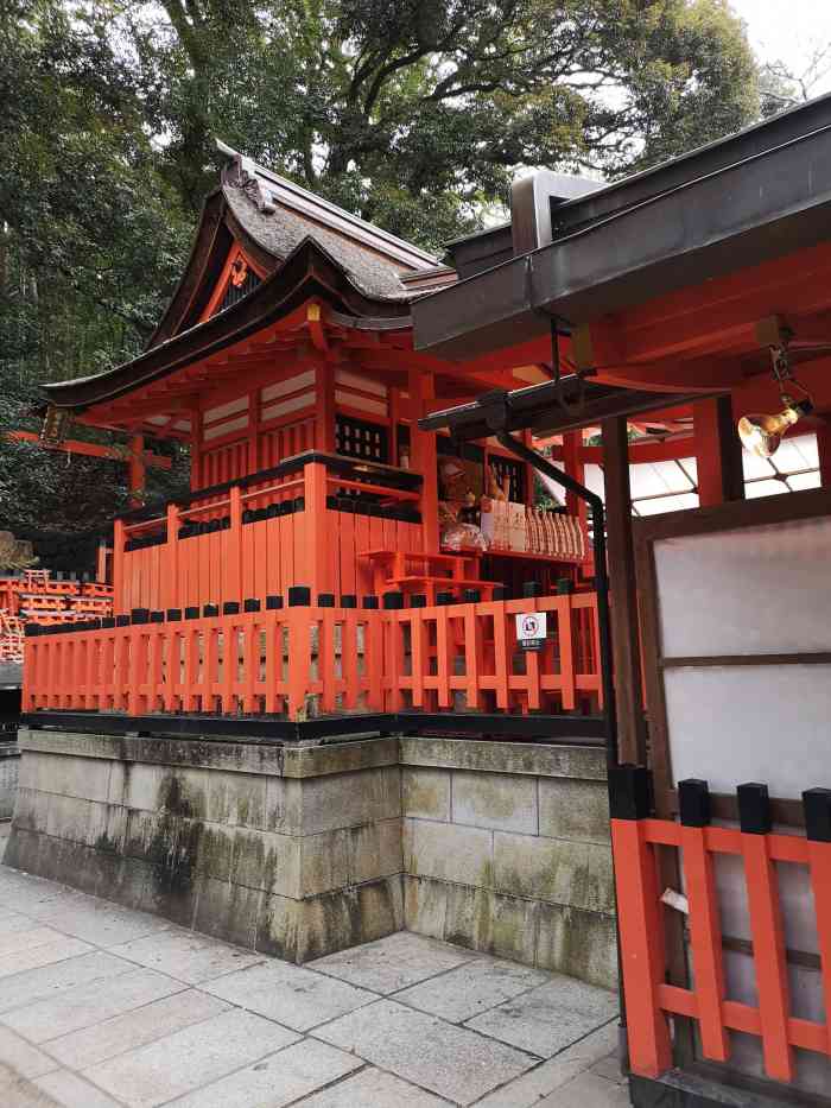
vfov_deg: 65.3
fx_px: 864
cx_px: 416
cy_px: 554
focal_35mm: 27
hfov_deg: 51.4
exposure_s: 1/100
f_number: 1.8
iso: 160
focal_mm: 3.95
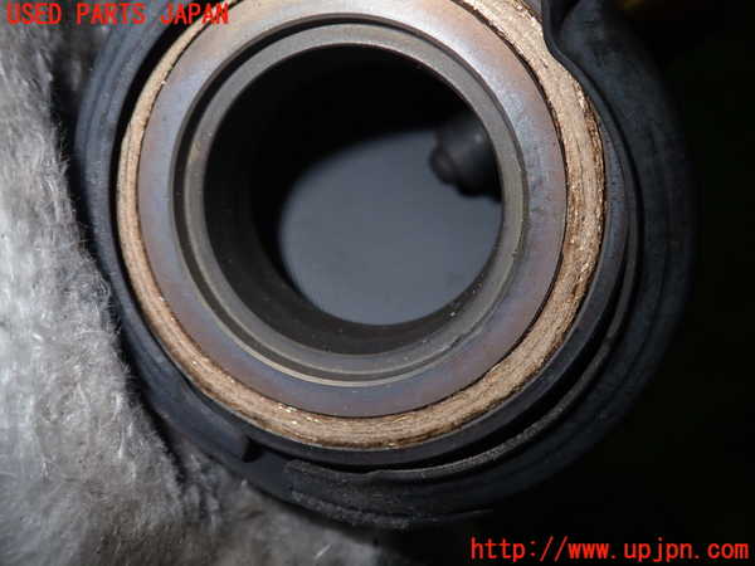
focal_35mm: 30
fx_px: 654
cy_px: 283
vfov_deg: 46.8
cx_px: 378
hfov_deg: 60.0
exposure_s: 1/30
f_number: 6.3
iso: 200
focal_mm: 5.4
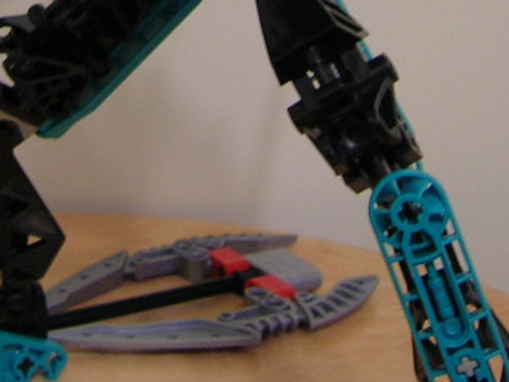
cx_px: 87
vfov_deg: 13.9
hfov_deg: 19.2
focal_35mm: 101
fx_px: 1486
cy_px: -170
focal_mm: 5.7
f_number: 2.9
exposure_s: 1/4
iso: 64
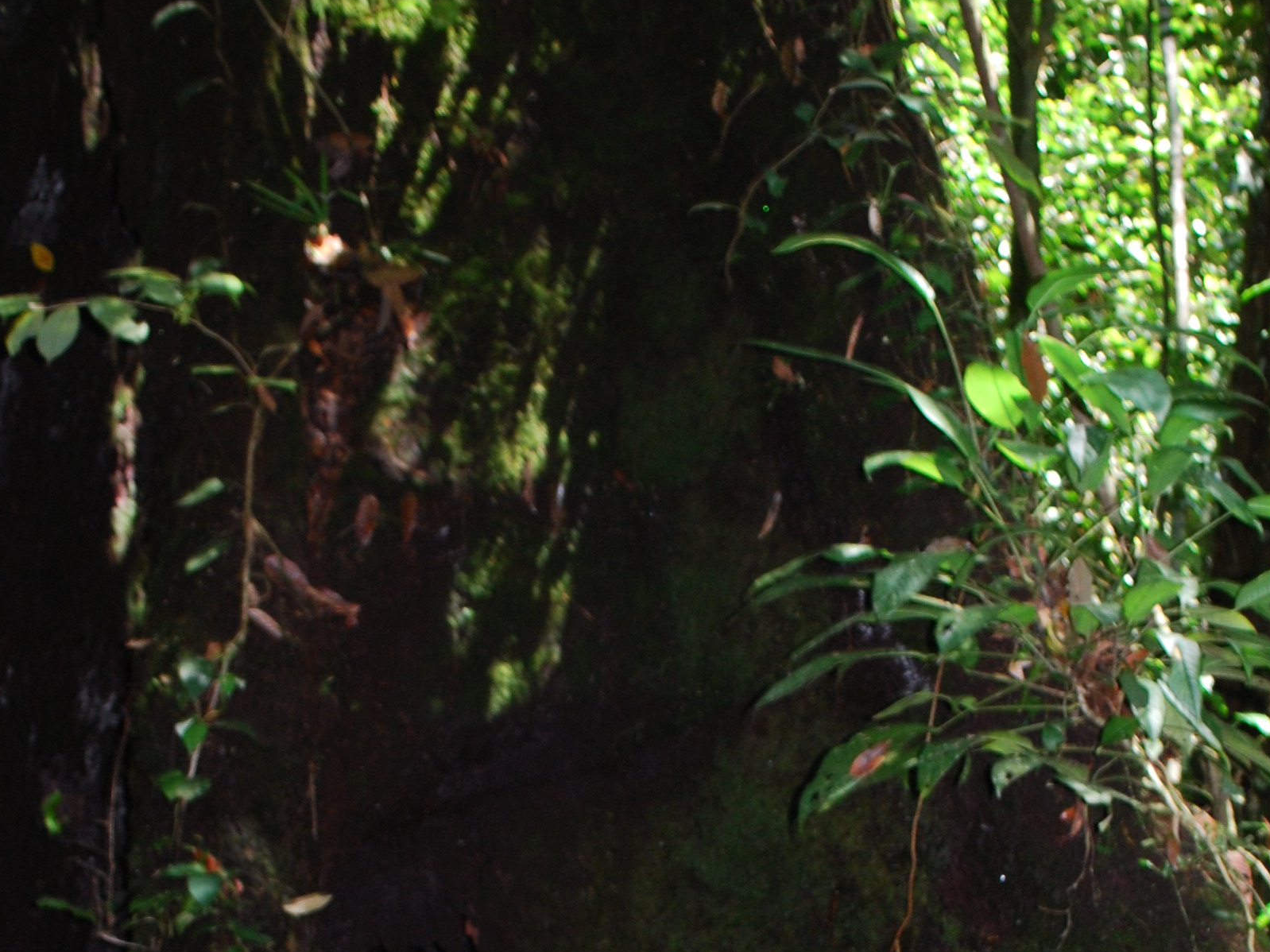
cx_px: 629
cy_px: 1141
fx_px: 2311
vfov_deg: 21.6
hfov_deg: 30.7
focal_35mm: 63
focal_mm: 18
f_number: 3.5
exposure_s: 1/60
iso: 320
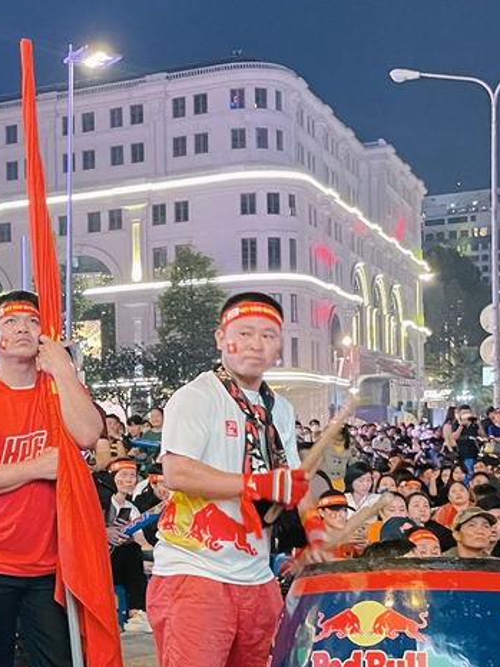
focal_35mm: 64
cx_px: -66
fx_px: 1234
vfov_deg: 30.1
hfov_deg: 21.6
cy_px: 443
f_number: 1.6
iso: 640
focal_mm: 4.2
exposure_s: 1/25
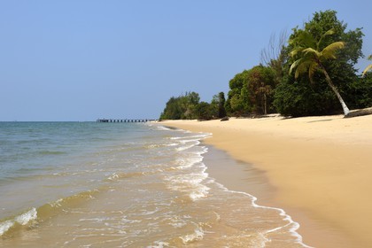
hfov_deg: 44.5
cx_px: 186
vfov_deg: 30.5
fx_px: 455
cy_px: 124
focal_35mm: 44
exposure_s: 1/320
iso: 200
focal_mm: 44
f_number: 14
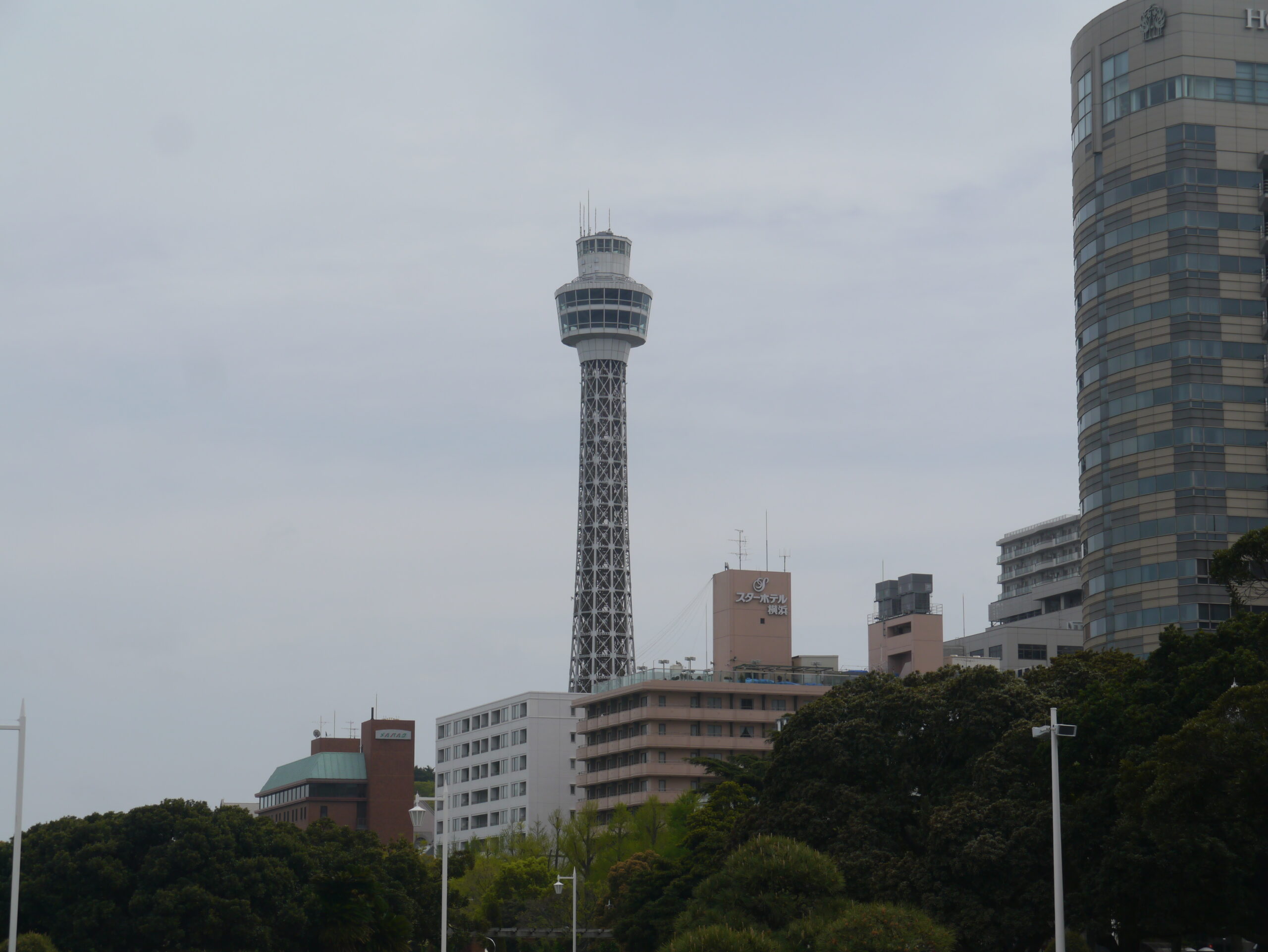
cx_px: 634
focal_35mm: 84
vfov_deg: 17.6
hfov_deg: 23.3
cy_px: 476
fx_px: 3078
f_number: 10
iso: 160
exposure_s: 1/500
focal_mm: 42
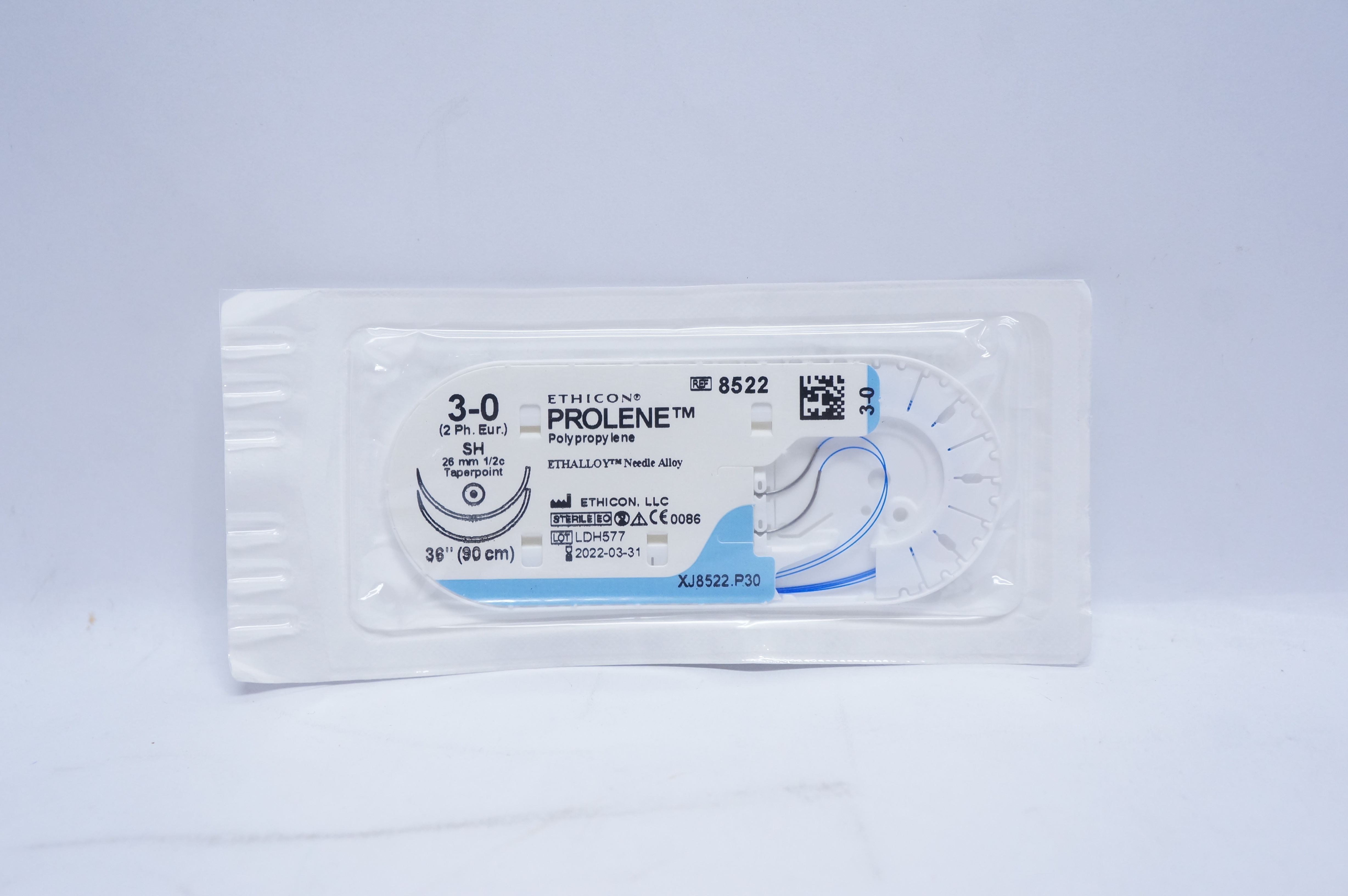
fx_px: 1515
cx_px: 674
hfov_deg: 48.0
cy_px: 448
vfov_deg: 32.9
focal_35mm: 40
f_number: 5.6
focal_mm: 27
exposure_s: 1/80
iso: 800
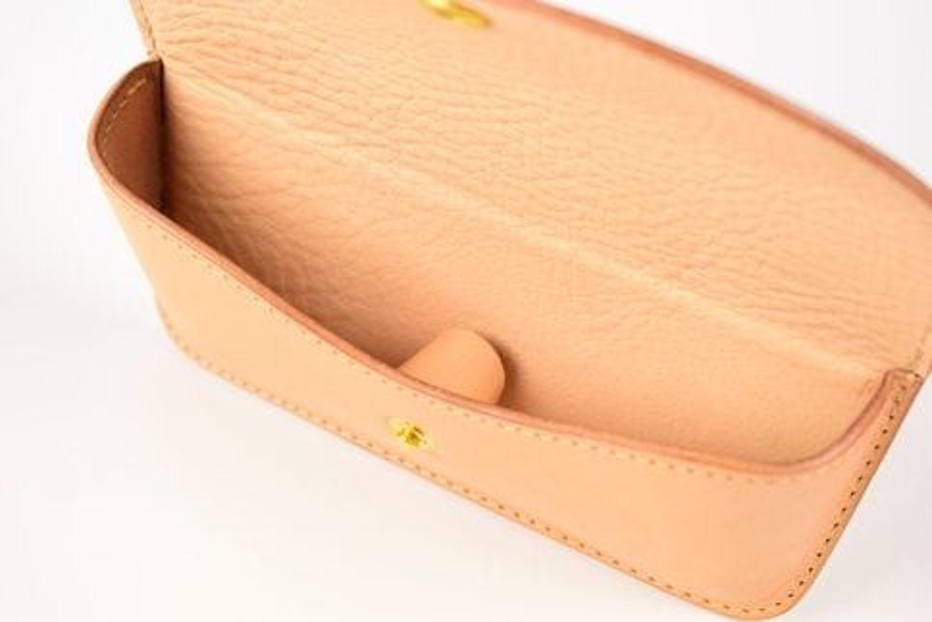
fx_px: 2136
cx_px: 466
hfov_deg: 24.6
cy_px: 311
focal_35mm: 82
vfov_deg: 16.6
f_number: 5.6
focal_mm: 55
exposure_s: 1/250
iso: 3200
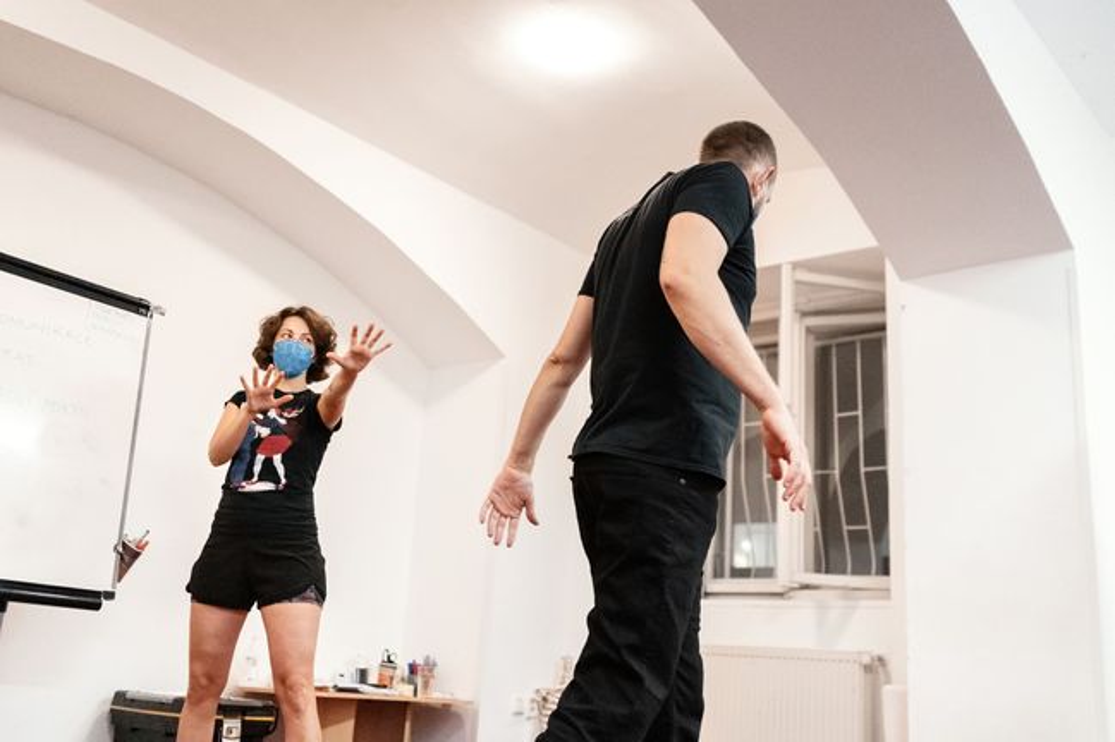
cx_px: 558
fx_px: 1083
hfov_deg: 54.5
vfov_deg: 37.8
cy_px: 371
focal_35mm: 35
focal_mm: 35
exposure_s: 1/320
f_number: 2.8
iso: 8000
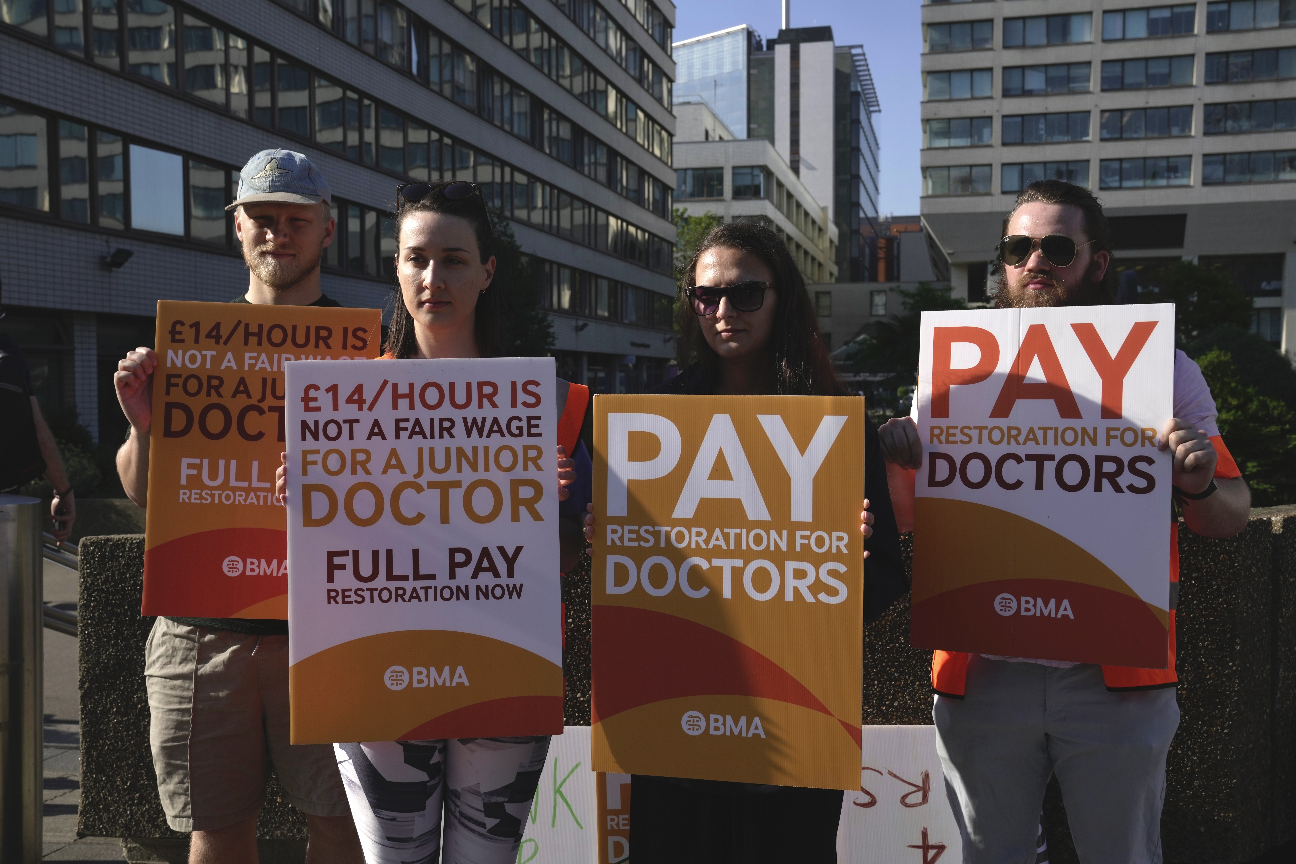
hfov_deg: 53.1
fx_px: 1296
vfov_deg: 36.9
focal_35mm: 36
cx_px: 648
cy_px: 432
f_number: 8
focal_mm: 36
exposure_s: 1/800
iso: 200
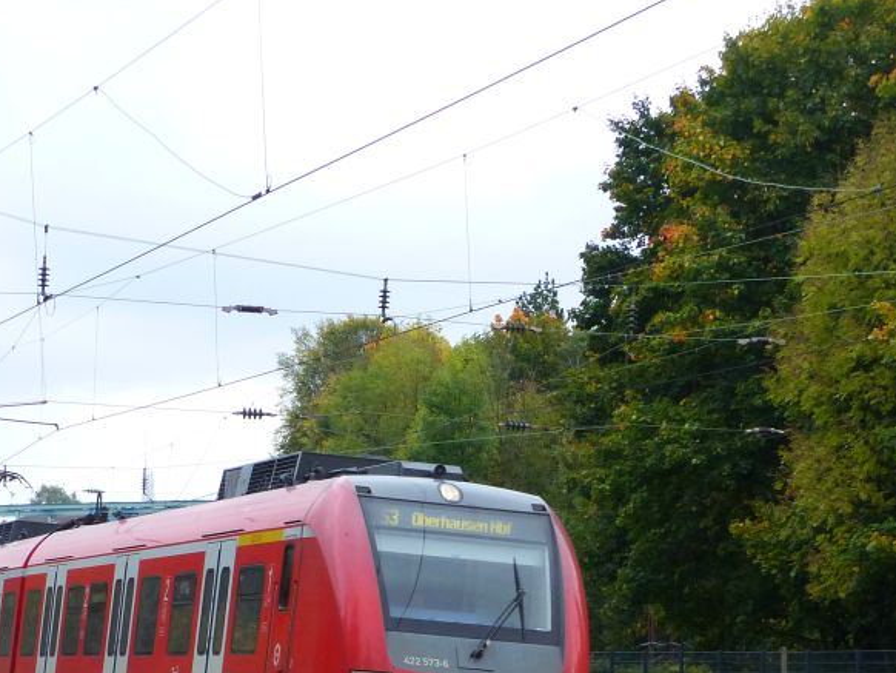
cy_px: 630
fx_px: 3522
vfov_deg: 10.8
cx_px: 414
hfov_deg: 14.5
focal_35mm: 136
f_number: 2.8
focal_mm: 11.9
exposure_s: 1/500
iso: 320
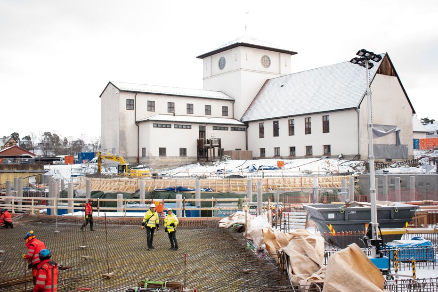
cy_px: 146
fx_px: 474
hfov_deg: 49.6
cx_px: 219
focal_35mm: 39
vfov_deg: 34.2
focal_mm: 26
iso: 250
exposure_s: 1/60
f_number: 4
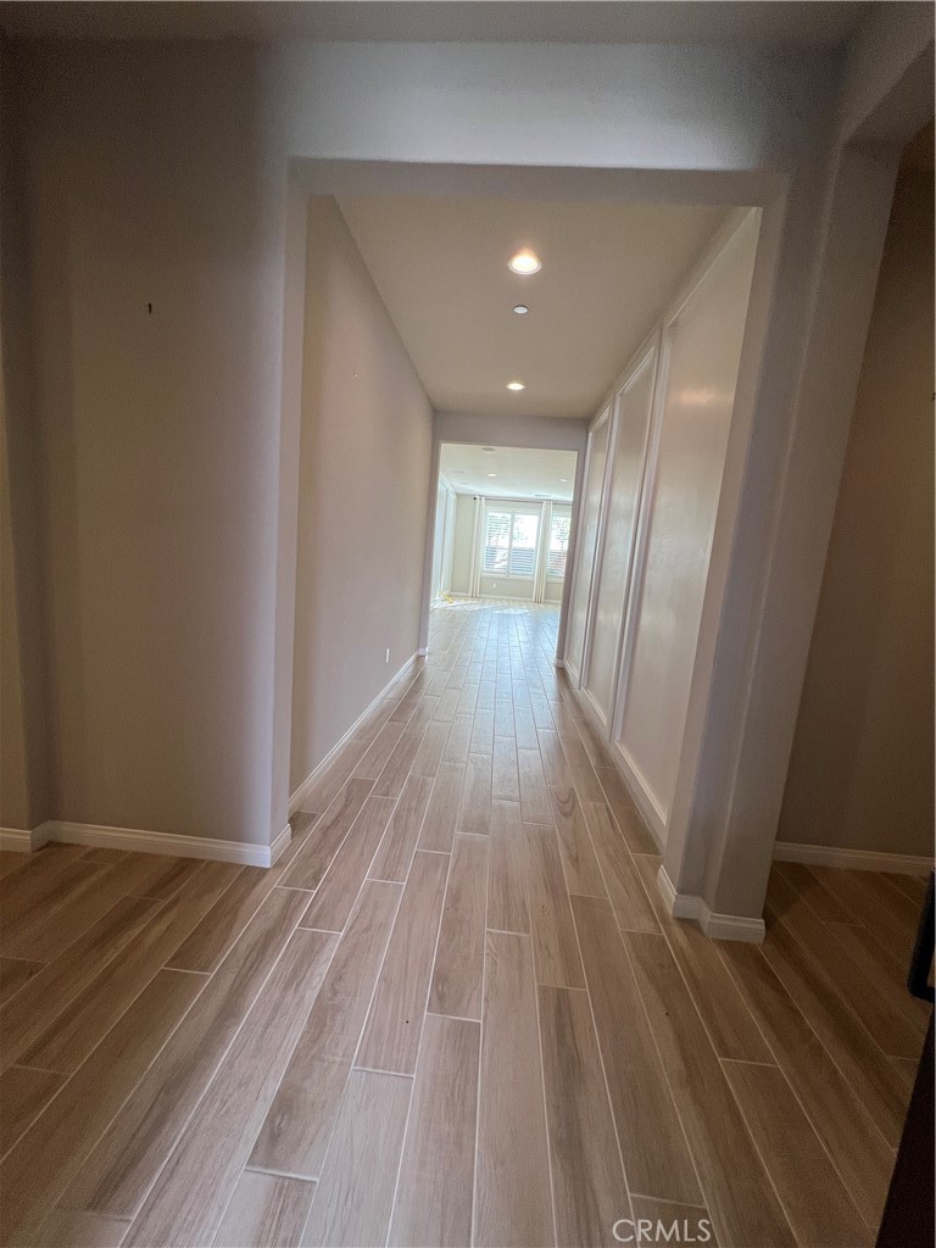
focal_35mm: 13
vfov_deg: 106.2
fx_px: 469
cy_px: 624
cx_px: 468
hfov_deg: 89.9
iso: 80
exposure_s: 1/120
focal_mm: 1.57
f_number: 1.8
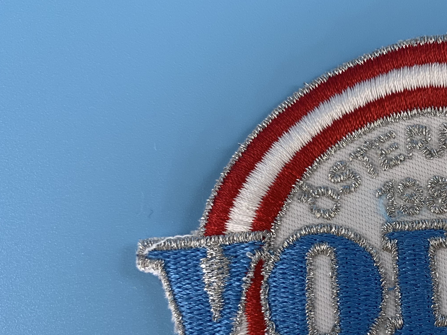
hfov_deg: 34.4
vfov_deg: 27.8
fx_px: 671
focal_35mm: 52
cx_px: 416
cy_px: 227
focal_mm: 4.25
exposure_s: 1/100
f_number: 1.8
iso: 50
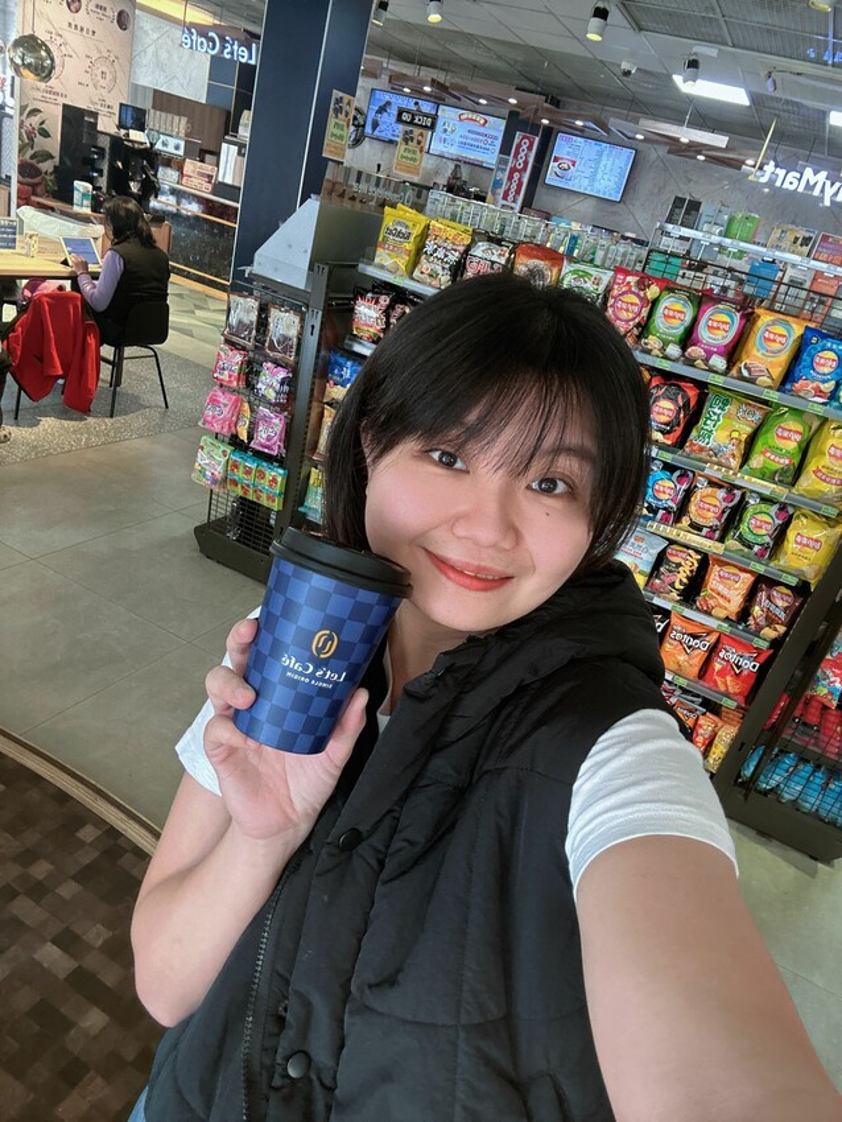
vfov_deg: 73.9
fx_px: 746
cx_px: 421
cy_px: 561
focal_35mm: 23
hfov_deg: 58.9
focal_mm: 2.69
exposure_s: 1/60
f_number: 1.9
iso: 250
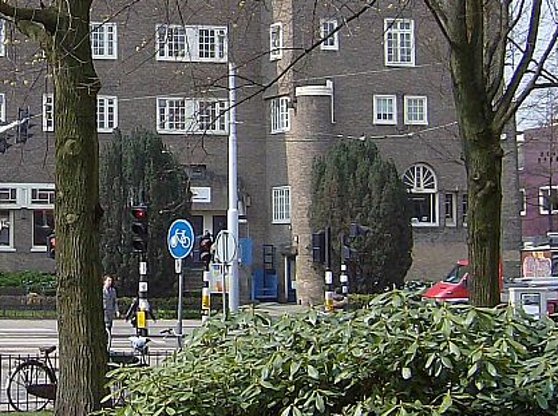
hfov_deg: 17.1
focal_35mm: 113
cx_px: 12
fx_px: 1818
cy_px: 64
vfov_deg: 13.0
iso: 100
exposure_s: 1/338
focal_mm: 7.7
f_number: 5.1
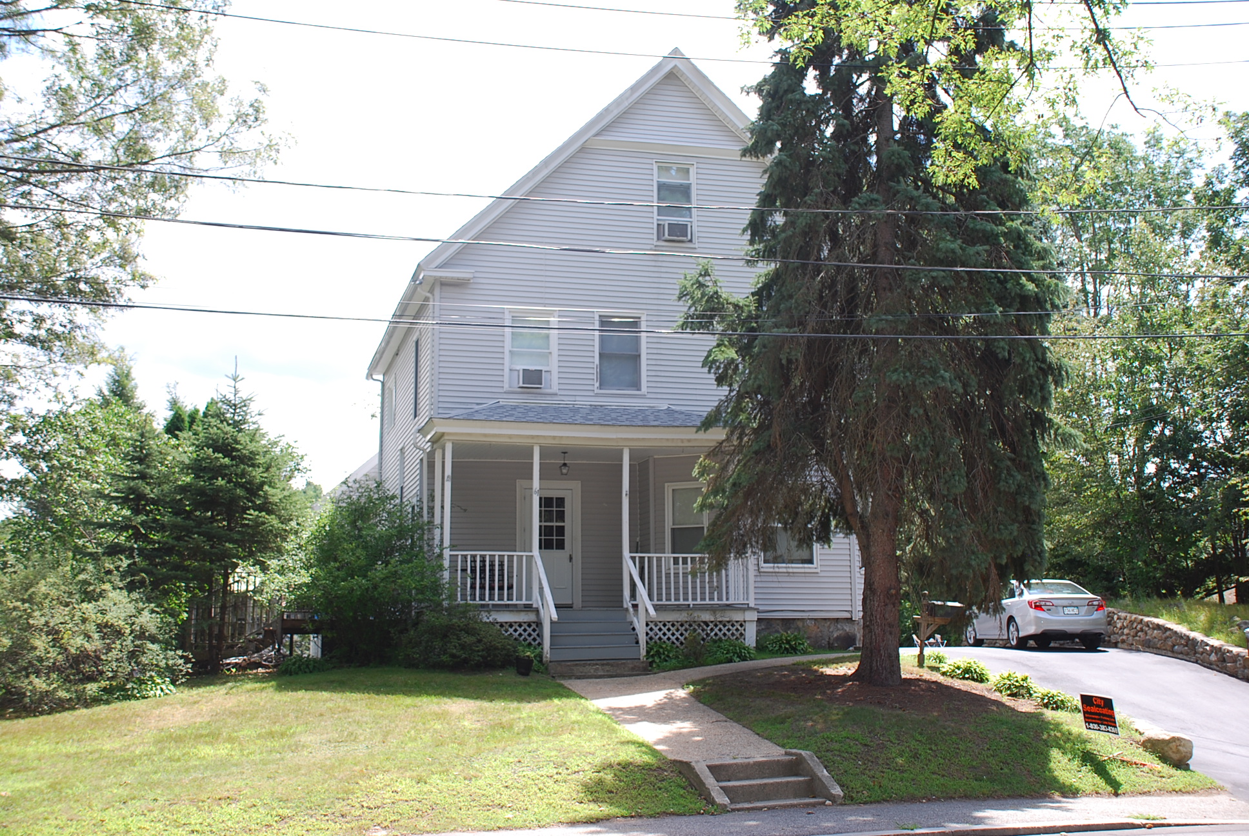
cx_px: 624
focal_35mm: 42
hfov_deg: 46.3
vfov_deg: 32.0
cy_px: 418
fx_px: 1459
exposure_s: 1/200
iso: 100
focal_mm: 28
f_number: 4
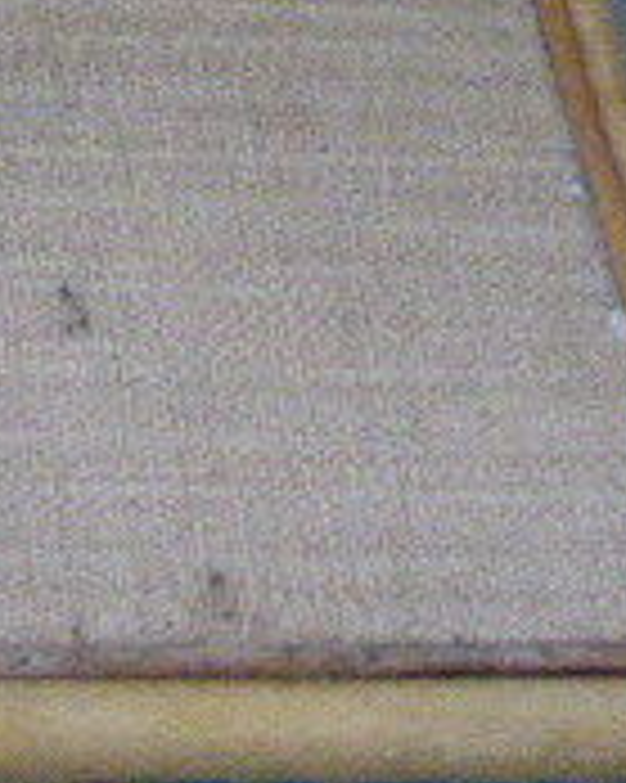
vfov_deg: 11.7
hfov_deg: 8.8
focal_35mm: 165
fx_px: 3825
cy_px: 315
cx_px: -612
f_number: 4.1
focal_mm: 7.9
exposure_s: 1/30
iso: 1600
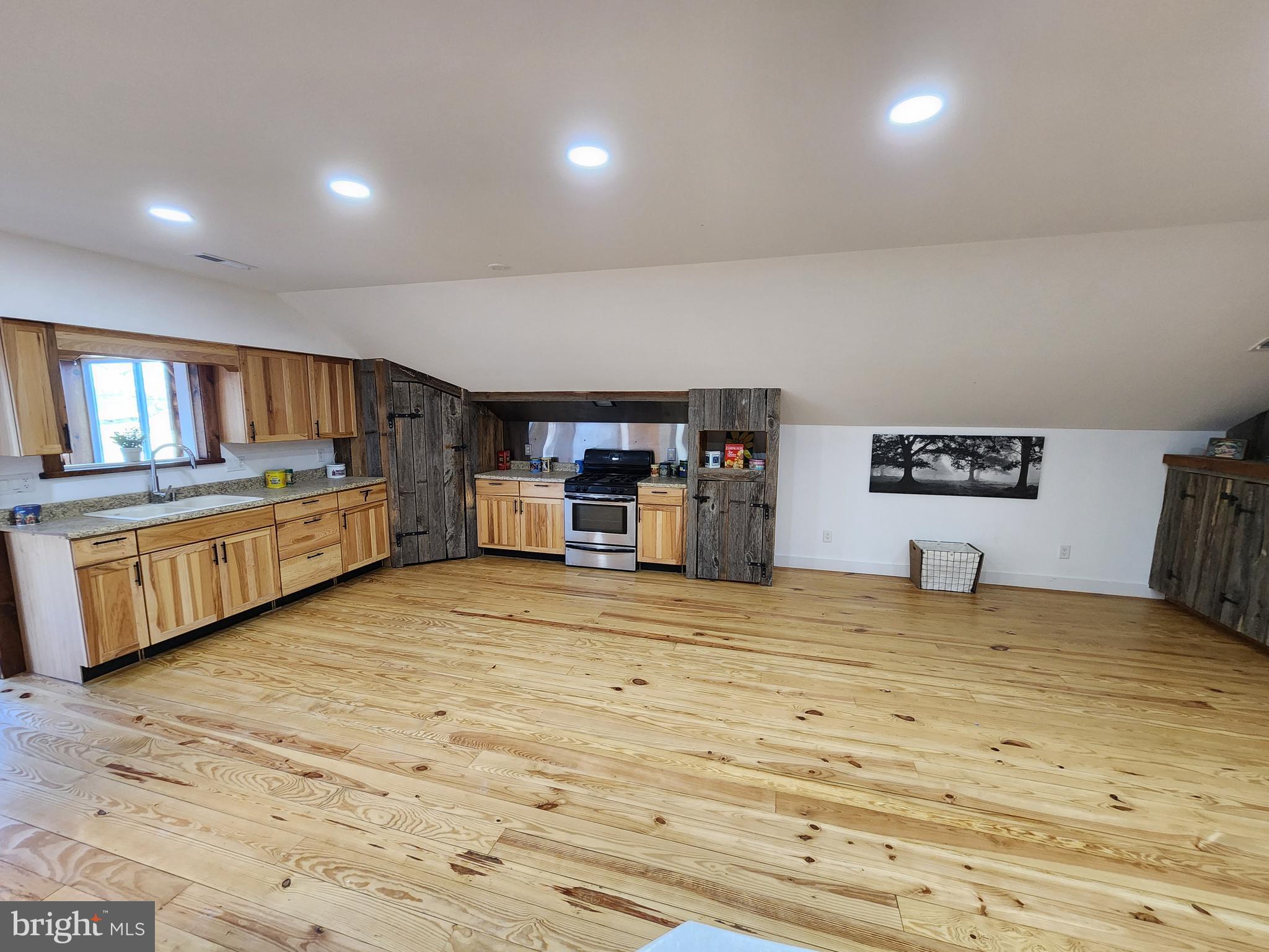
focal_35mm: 13
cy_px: 476
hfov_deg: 106.2
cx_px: 634
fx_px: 477
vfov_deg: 89.9
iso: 400
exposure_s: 1/60
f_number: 2.2
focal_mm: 2.2
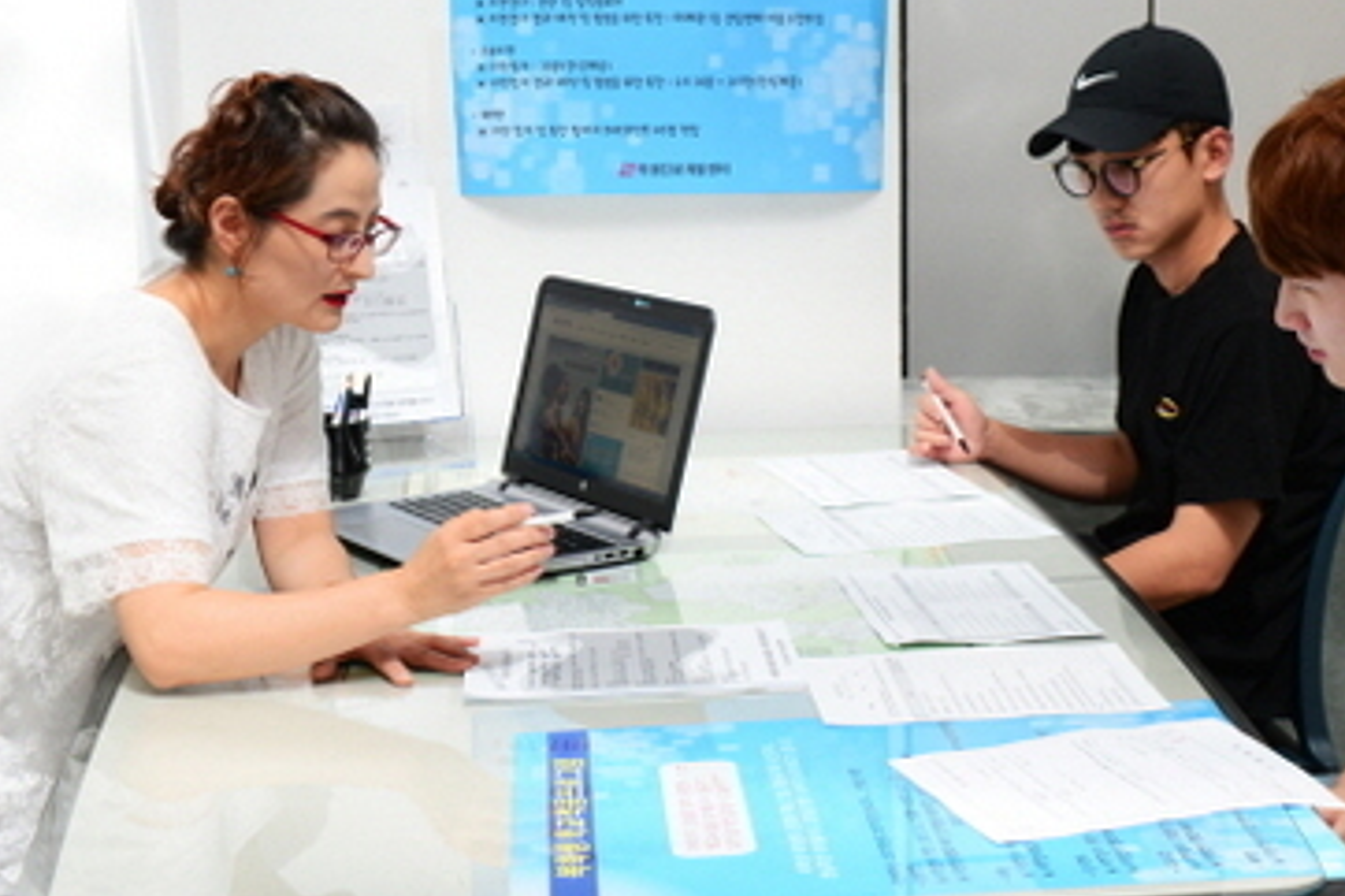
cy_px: 270
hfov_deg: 29.5
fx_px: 2539
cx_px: 881
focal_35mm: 68
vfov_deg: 19.9
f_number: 6.3
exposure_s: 1/80
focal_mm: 44
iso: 800
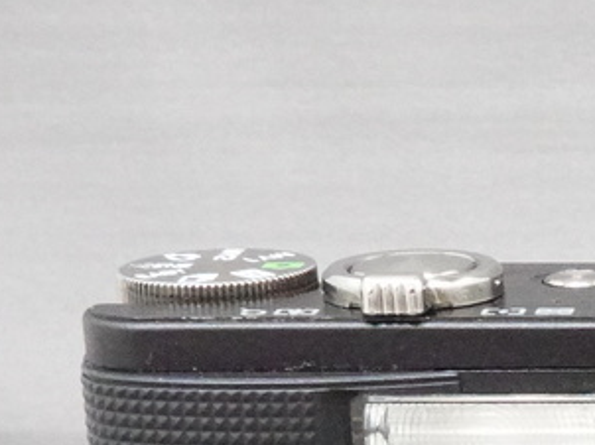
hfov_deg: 12.7
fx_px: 2559
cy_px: 654
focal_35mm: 149
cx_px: 839
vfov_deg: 9.7
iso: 6400
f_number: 11
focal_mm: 14.4
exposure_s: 1/30
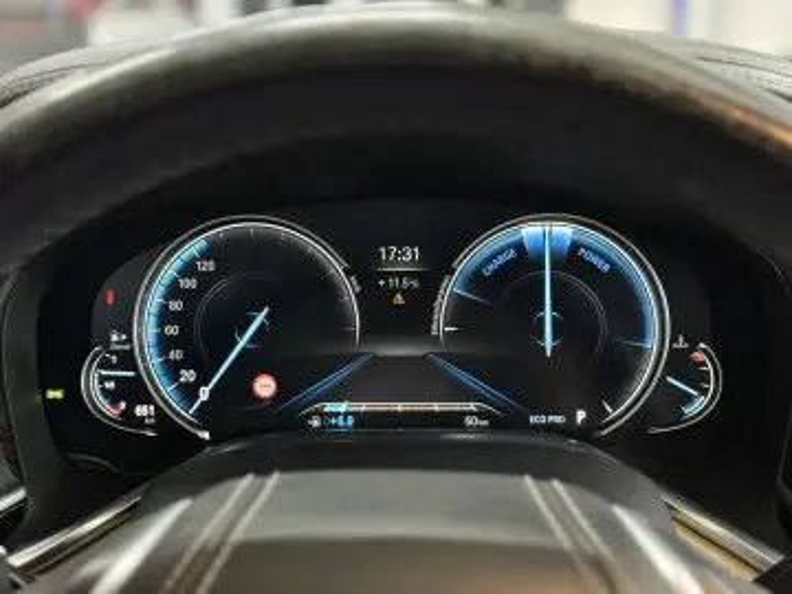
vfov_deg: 30.3
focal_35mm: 48
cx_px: 396
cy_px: 297
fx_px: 1098
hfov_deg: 39.7
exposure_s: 1/33
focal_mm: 6.76
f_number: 1.78
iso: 400
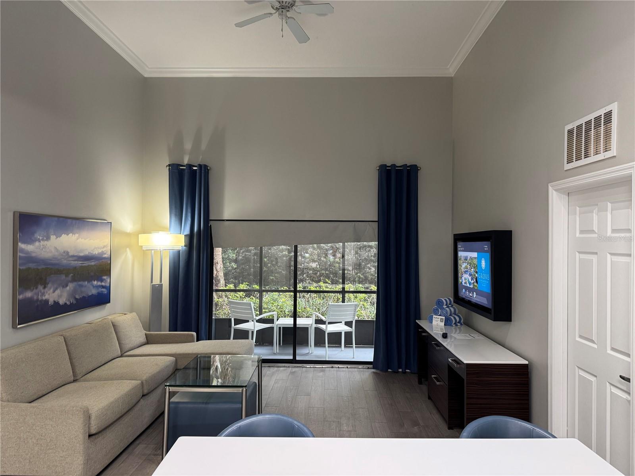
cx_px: 318
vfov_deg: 56.8
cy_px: 238
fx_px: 440
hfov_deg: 71.6
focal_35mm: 24
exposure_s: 1/60
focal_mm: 6.76
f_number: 1.78
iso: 250
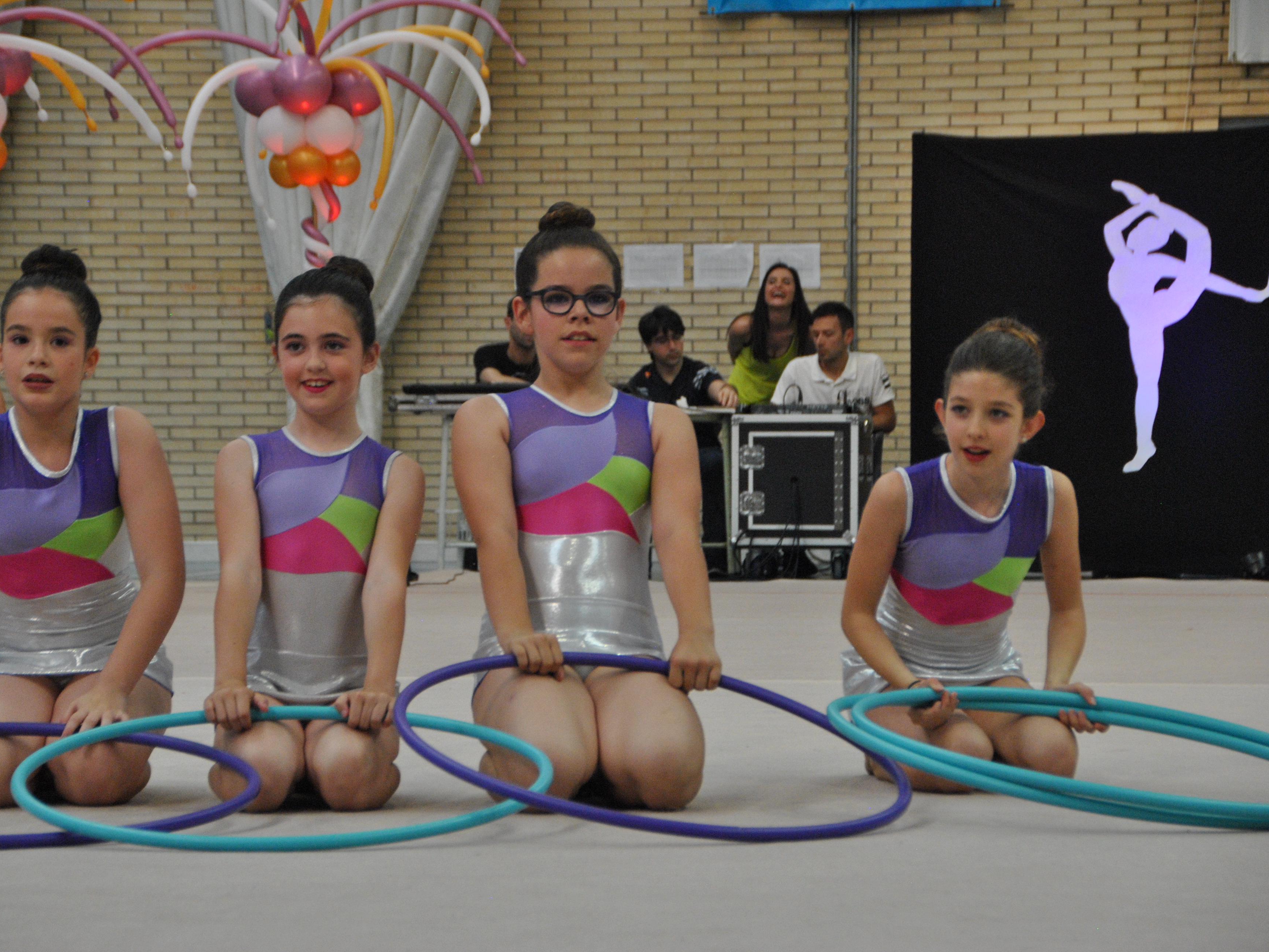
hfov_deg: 16.2
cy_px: 476
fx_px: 4456
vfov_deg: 12.2
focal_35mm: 122
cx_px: 587
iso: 800
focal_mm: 75
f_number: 5.3
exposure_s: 1/200
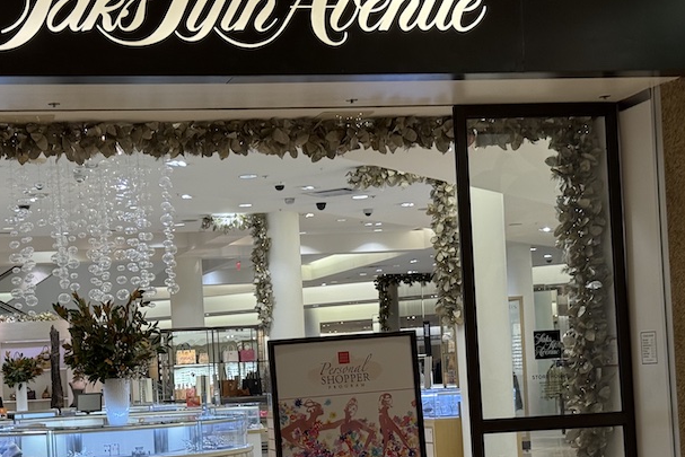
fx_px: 1408
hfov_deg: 27.1
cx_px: 197
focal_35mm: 74
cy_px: 340
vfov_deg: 18.3
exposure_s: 1/120
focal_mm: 6.76
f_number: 1.78
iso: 100
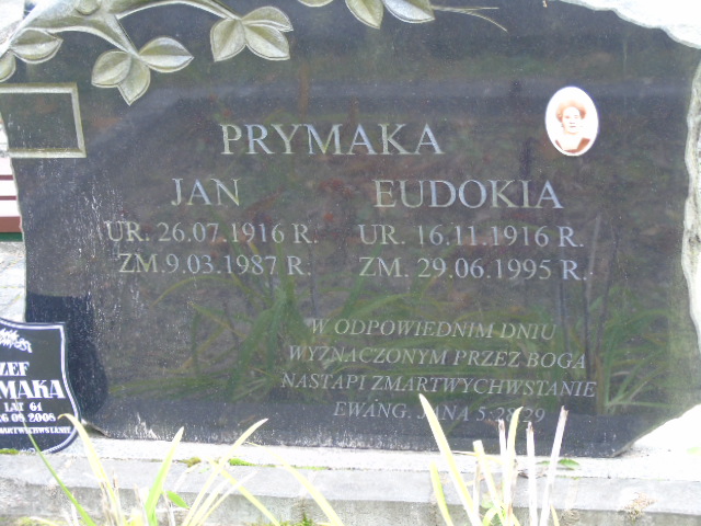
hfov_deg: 20.9
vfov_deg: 15.7
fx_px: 1904
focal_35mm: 94
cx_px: 350
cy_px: 263
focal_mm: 17
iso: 250
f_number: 4.3
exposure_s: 1/30
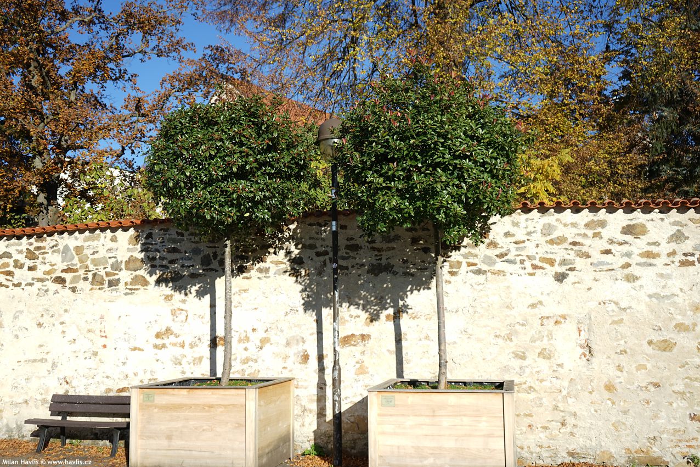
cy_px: 234
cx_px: 350
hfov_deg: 54.4
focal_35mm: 35
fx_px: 680
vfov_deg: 37.8
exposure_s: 1/500
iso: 64
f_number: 4
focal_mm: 35
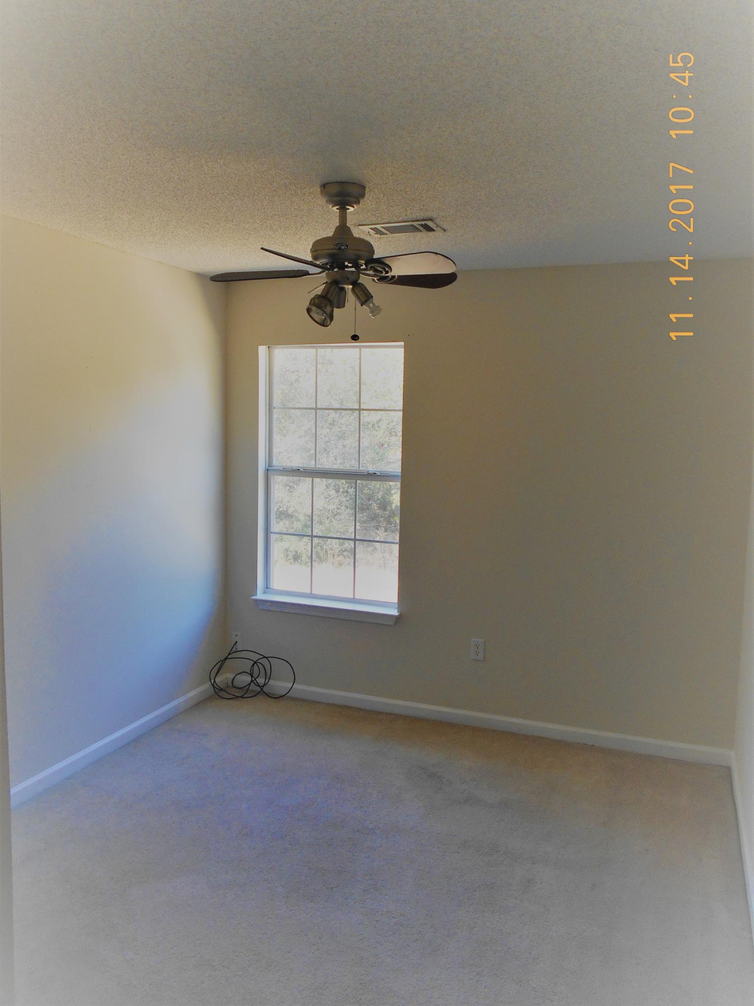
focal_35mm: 26
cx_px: 377
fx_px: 755
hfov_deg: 53.0
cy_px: 503
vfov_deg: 67.3
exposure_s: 1/30
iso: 80
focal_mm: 4.6
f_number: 3.2
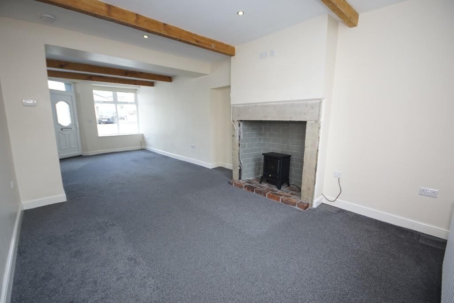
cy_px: 152
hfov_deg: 100.4
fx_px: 189
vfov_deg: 77.3
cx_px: 227
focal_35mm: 15
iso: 640
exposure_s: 1/160
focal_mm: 10
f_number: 4
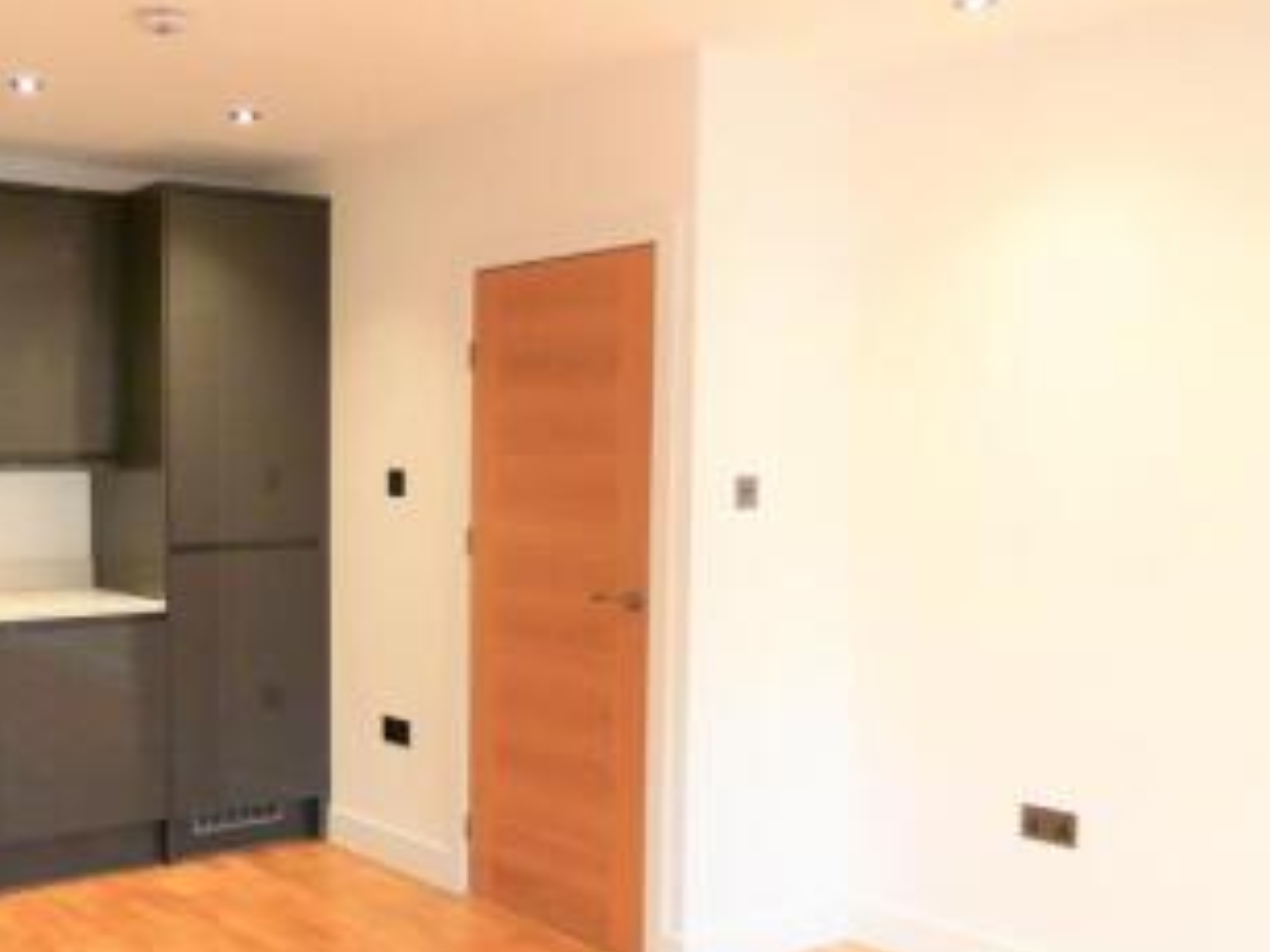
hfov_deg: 46.6
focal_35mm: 38
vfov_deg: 37.6
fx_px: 1394
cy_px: 565
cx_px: 267
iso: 320
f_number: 2.8
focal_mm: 3.6
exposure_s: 1/60
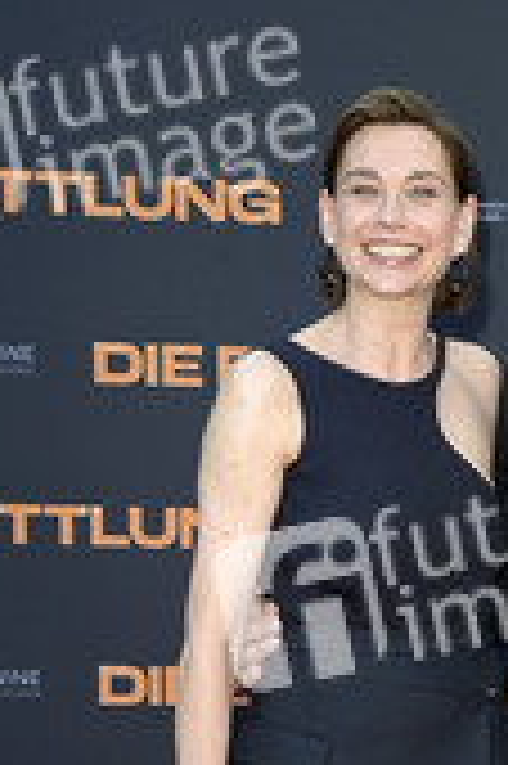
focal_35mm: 153
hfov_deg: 8.9
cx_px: 575
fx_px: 3245
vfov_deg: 13.2
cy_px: 810
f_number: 8
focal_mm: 65
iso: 640
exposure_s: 1/160
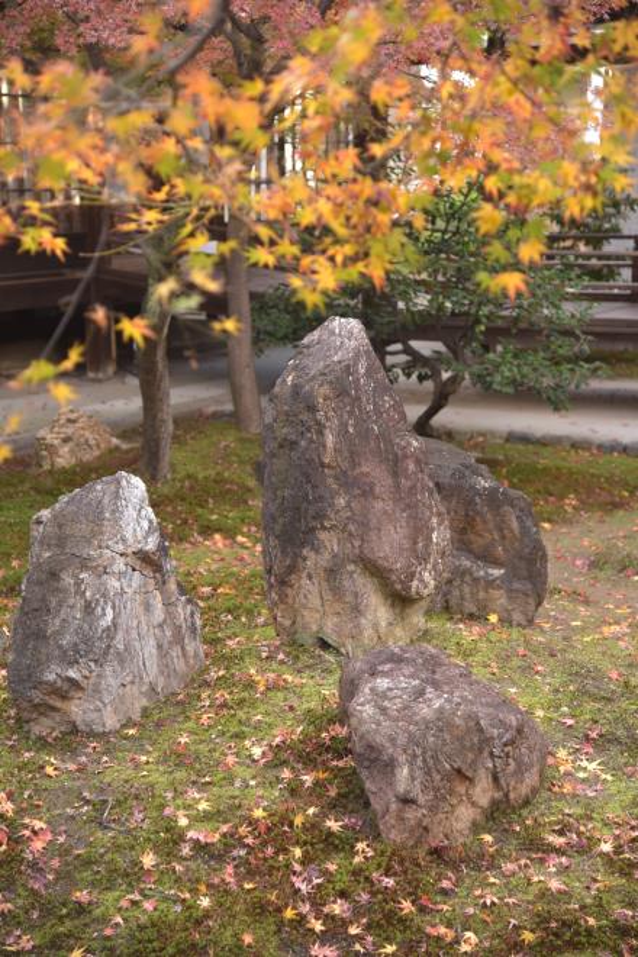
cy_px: 478
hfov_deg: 19.5
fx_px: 1861
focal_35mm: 70
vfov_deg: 28.8
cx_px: 319
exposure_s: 1/50
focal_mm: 70
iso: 800
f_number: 4
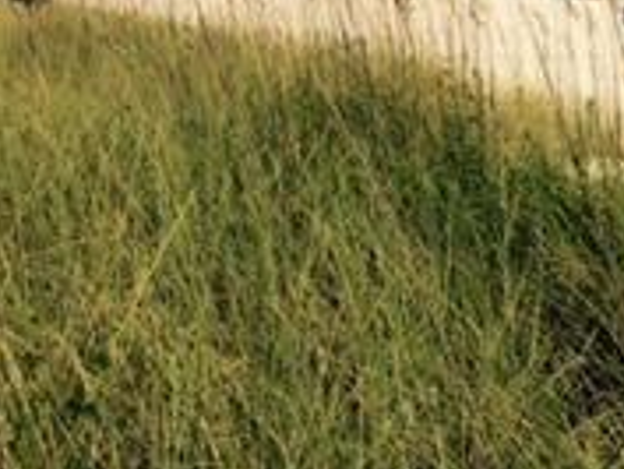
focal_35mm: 105
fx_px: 1894
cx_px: 843
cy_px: -317
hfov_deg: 17.4
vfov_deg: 13.0
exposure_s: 1/4566
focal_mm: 4.15
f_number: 2.2
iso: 32
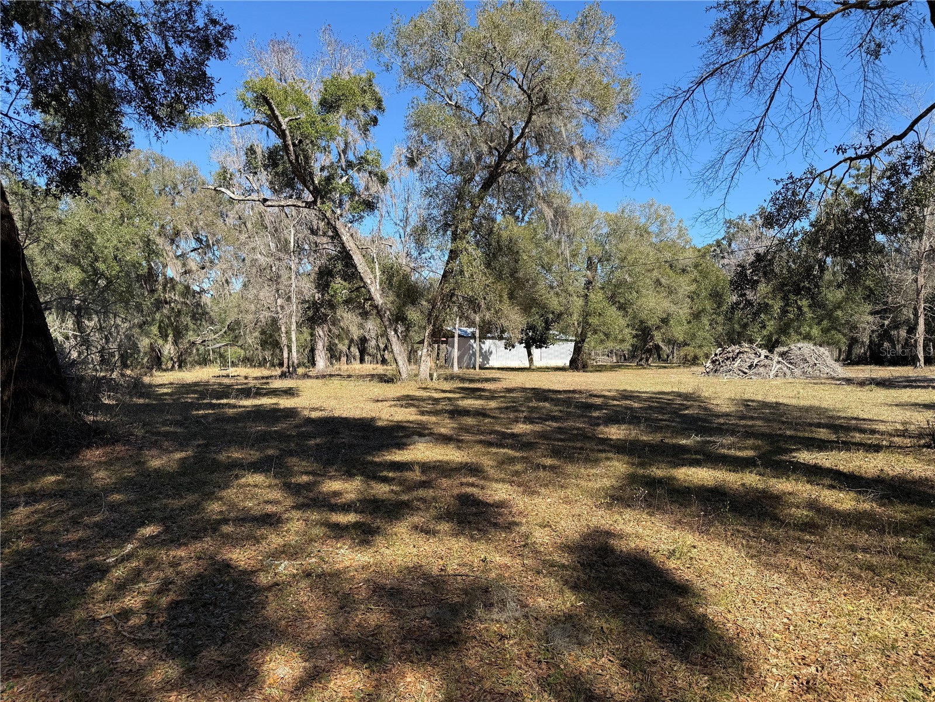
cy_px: 351
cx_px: 468
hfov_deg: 71.6
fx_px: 648
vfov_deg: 56.8
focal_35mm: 24
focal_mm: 6.76
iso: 80
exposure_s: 1/2000
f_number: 1.78
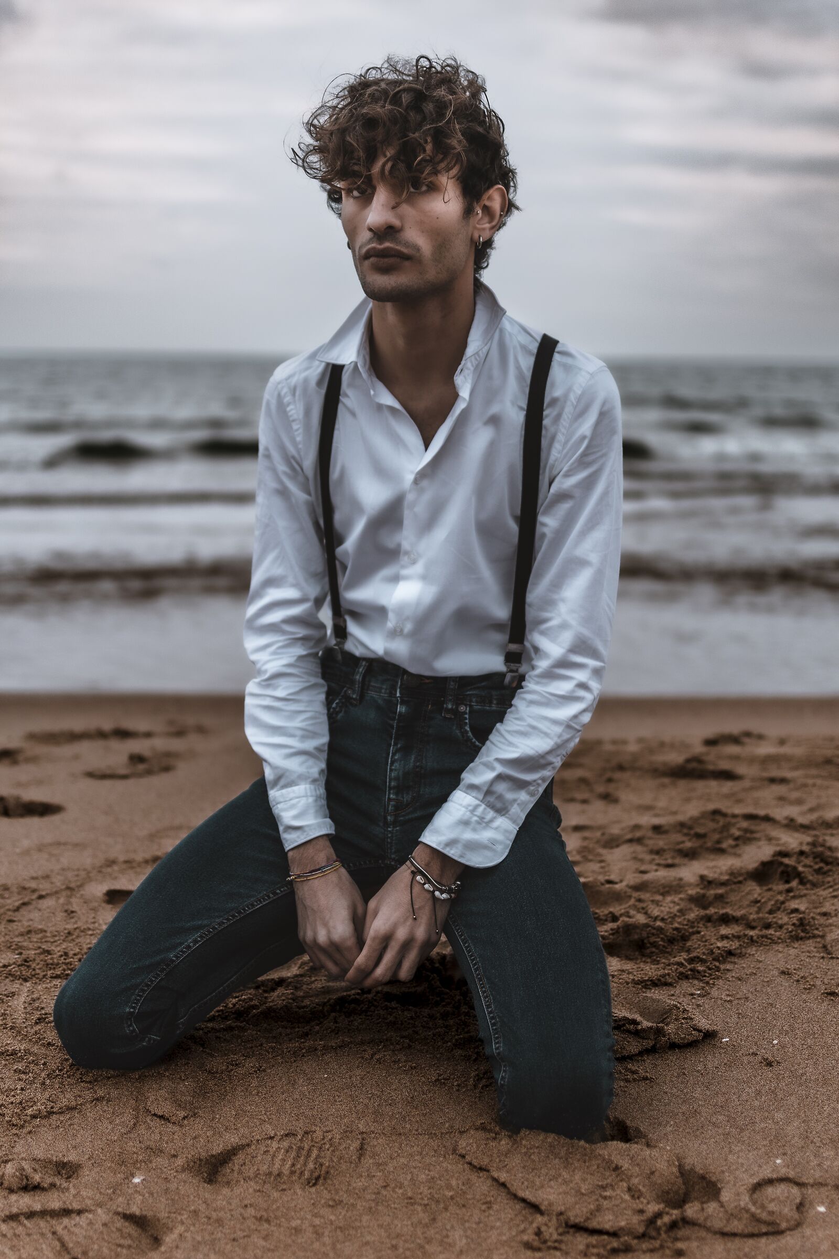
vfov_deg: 38.2
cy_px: 630
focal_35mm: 52
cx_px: 420
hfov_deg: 26.0
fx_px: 1818
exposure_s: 1/400
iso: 100
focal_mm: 35
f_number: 2
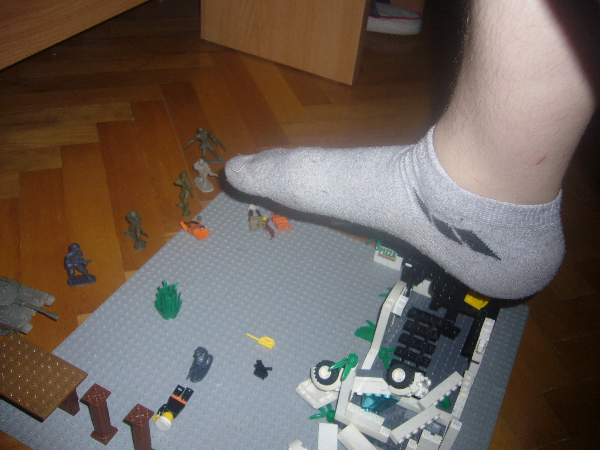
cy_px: 225
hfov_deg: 52.6
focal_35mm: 35
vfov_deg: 40.7
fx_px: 607
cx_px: 300
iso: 100
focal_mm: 5.8
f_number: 2.8
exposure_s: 1/60
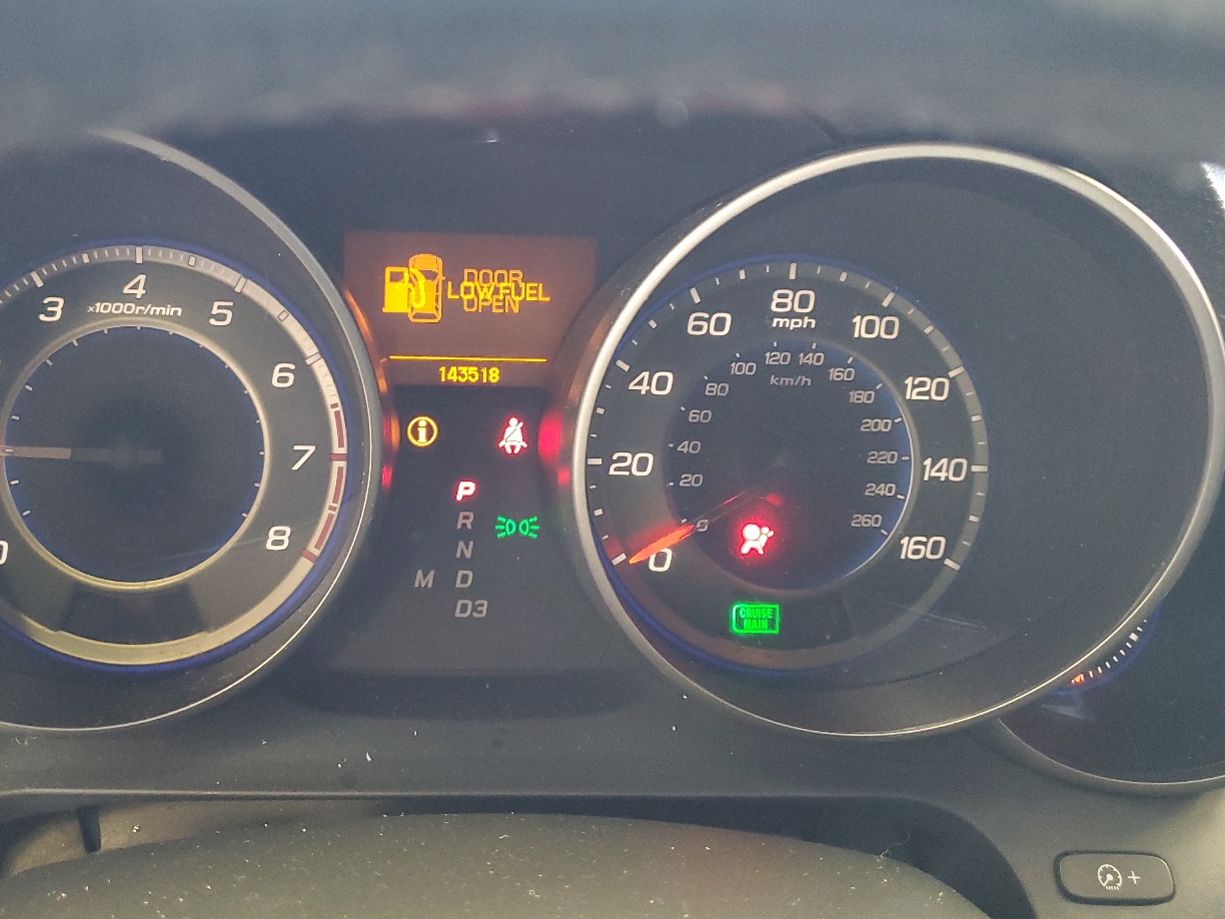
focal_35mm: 34
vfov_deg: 41.8
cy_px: 435
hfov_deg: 53.4
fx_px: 1203
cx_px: 469
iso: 293
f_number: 1.5
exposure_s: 1/17
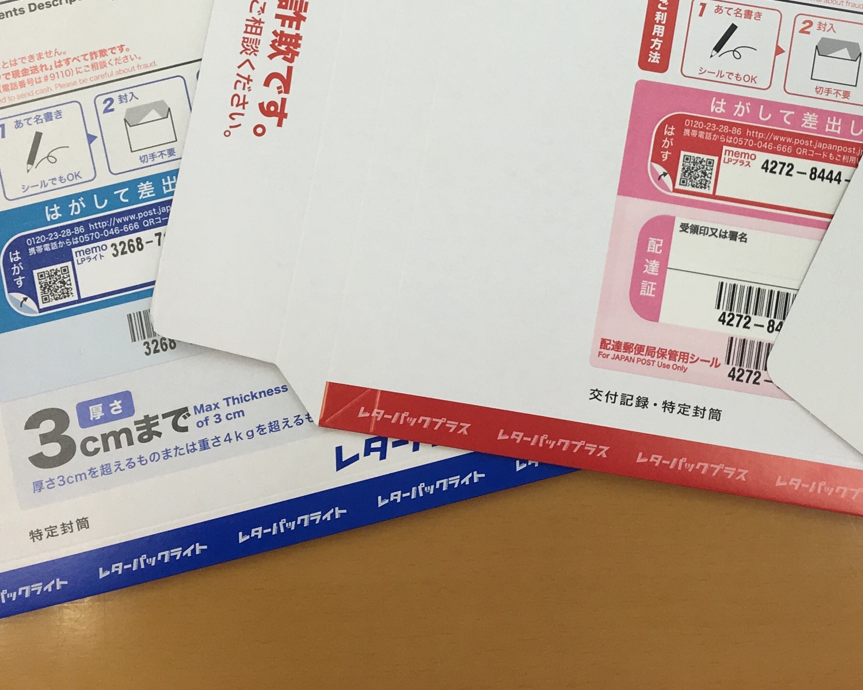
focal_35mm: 63
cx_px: 674
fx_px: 1609
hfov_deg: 29.4
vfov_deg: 23.1
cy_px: -13
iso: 25
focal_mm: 4.15
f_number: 2.2
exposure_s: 1/50
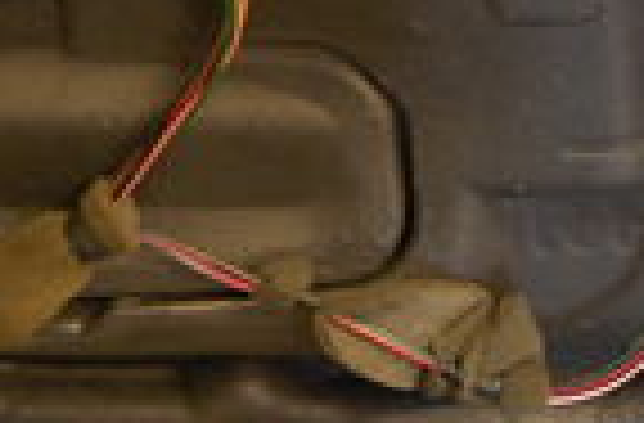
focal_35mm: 175
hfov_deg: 11.7
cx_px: 644
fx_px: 3117
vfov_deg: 7.7
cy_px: -135
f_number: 4
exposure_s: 1/8
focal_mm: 26
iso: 1000
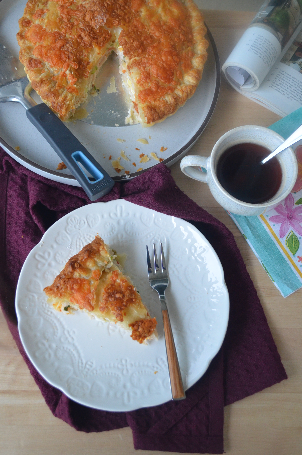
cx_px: 151
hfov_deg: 28.0
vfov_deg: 41.2
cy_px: 228
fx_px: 607
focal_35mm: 48
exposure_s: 1/50
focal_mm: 32
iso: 1600
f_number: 4.8
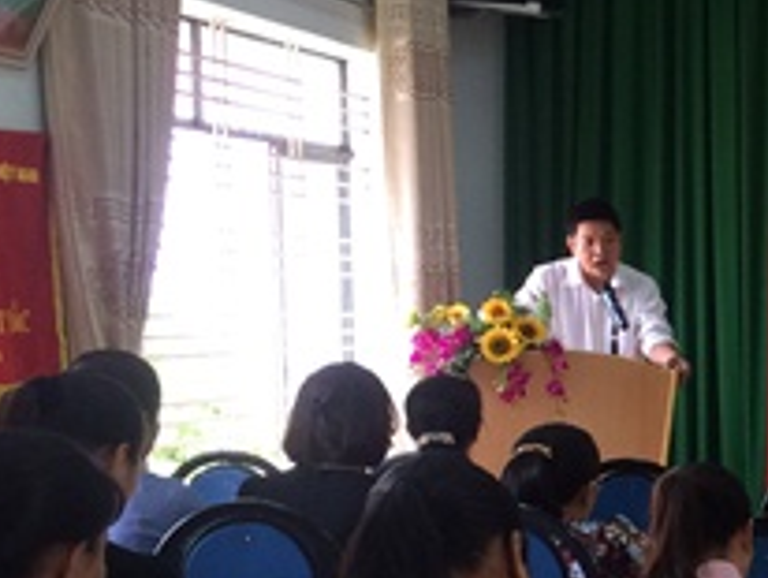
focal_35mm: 90
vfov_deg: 16.3
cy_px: 496
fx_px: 1999
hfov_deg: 19.2
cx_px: 1133
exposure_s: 1/33
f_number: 2.2
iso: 40
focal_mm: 4.15
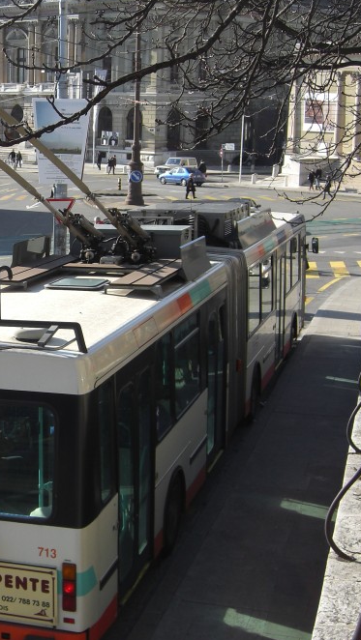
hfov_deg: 18.3
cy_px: 313
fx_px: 1088
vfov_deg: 32.8
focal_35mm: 64
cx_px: -8
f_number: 4
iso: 80
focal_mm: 7.9
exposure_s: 1/400
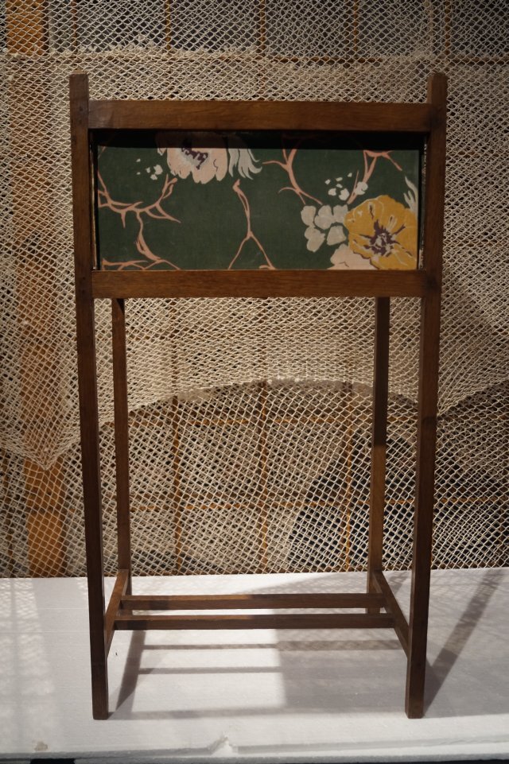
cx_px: 254
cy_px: 382
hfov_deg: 36.8
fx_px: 764
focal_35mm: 36
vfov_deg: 53.1
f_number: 4
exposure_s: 1/60
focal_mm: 24
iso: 1250
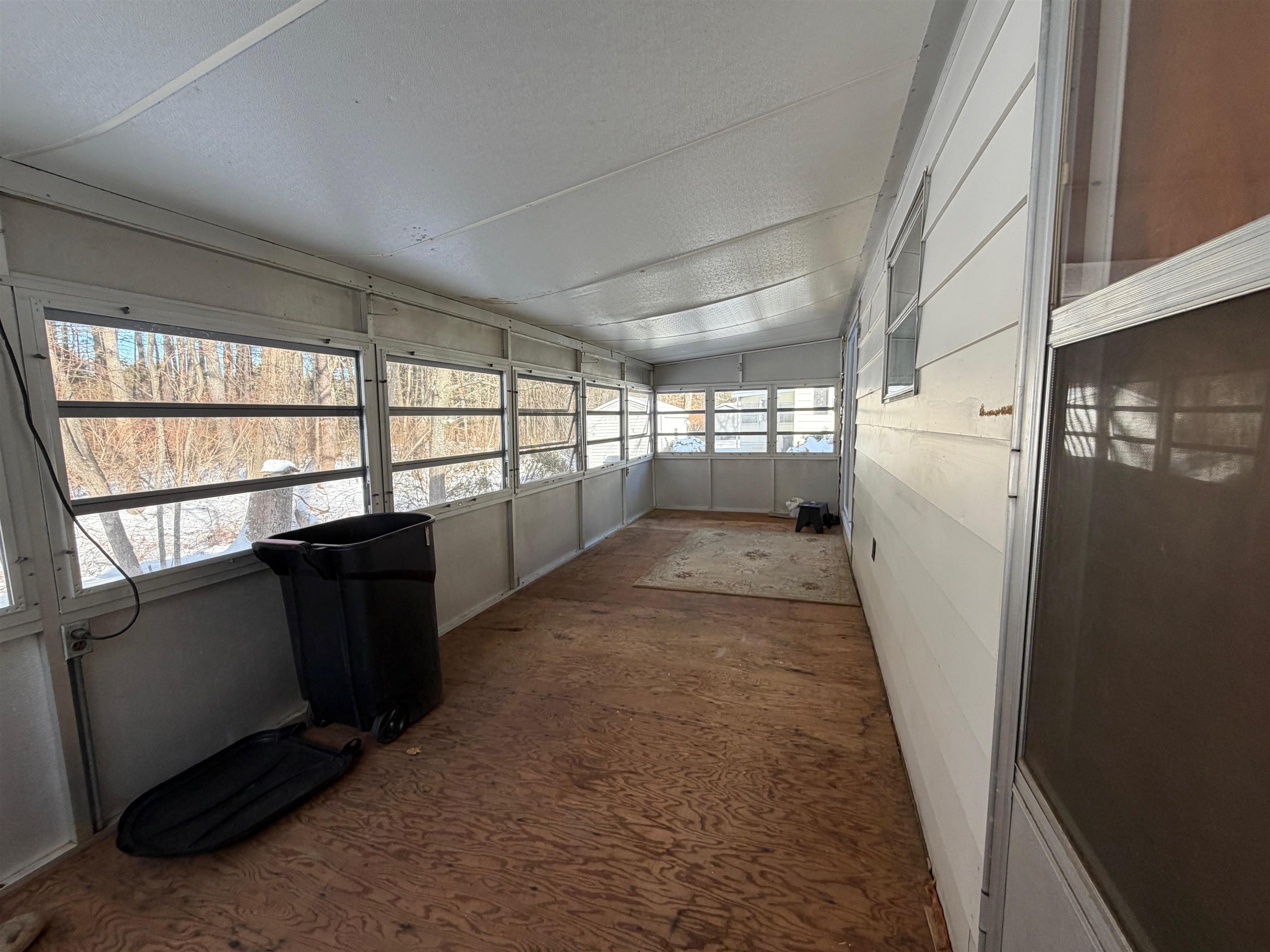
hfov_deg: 102.1
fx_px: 514
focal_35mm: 14
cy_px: 476
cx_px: 635
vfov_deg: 85.7
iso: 100
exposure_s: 1/121
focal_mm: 2.22
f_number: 2.2
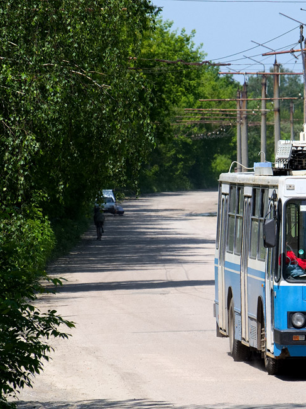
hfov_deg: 4.3
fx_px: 4045
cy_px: 196
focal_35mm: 343
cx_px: 327
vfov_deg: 5.8
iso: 400
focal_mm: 122.6
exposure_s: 1/800
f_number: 7.1
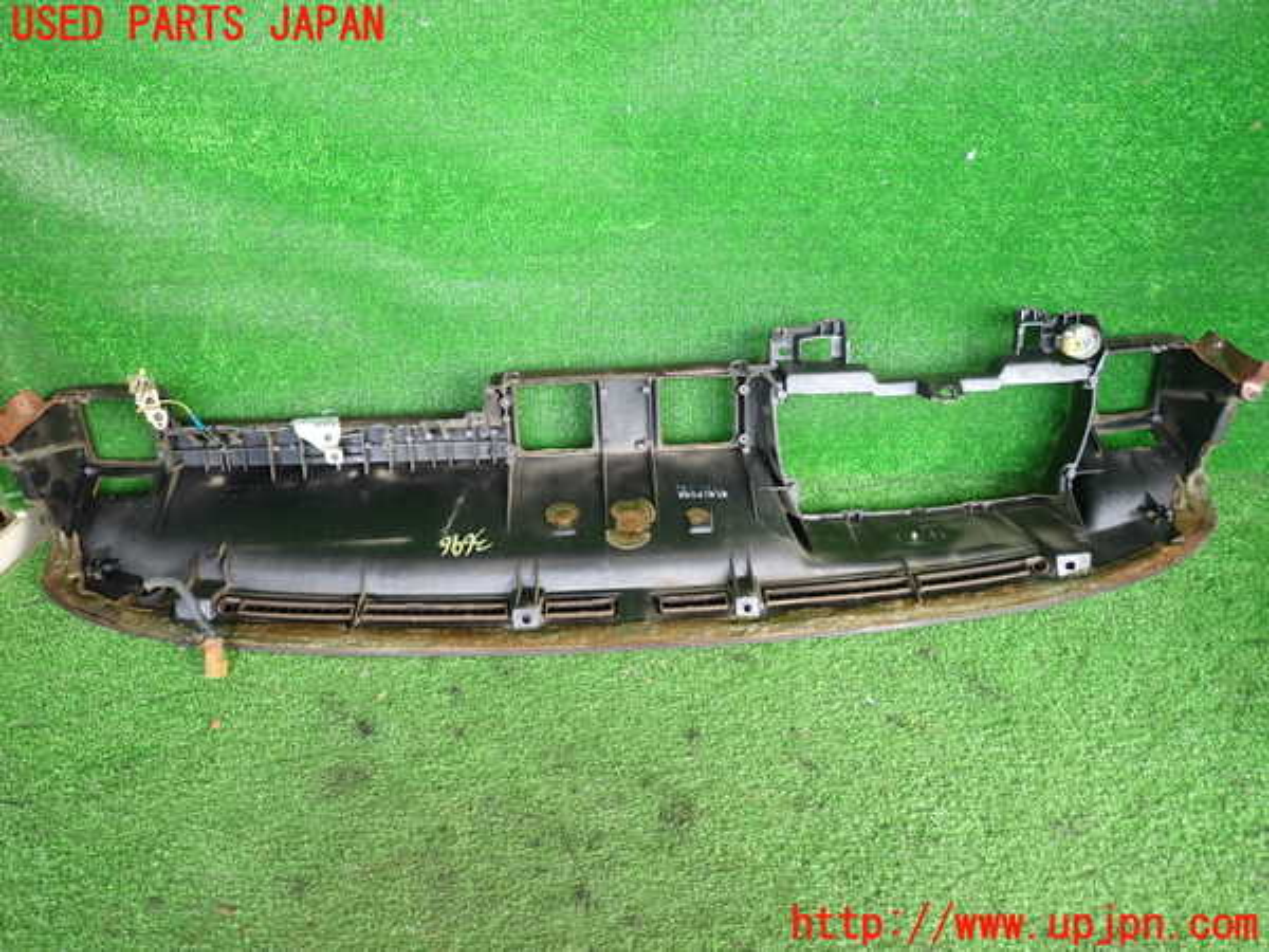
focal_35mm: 25
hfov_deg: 69.4
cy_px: 476
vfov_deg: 54.9
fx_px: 916
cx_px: 634
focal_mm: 4.5
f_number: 2
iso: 200
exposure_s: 1/60
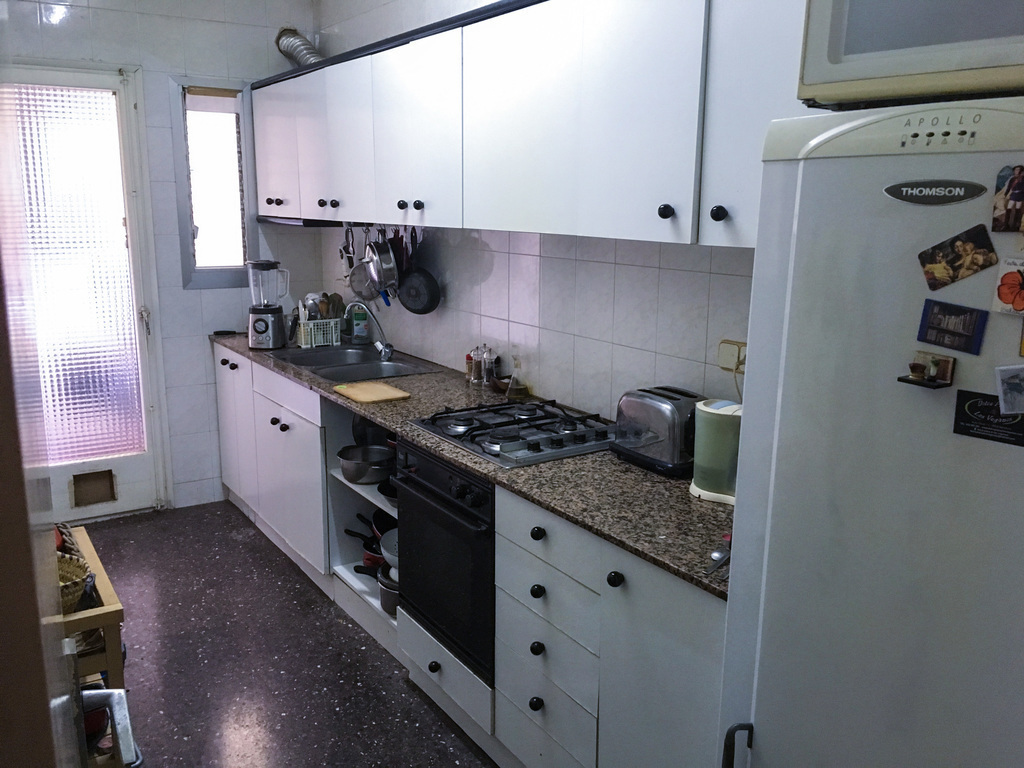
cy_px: 384
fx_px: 858
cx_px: 512
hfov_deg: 61.7
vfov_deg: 48.2
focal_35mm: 29
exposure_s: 1/25
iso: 200
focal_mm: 4.15
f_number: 2.2
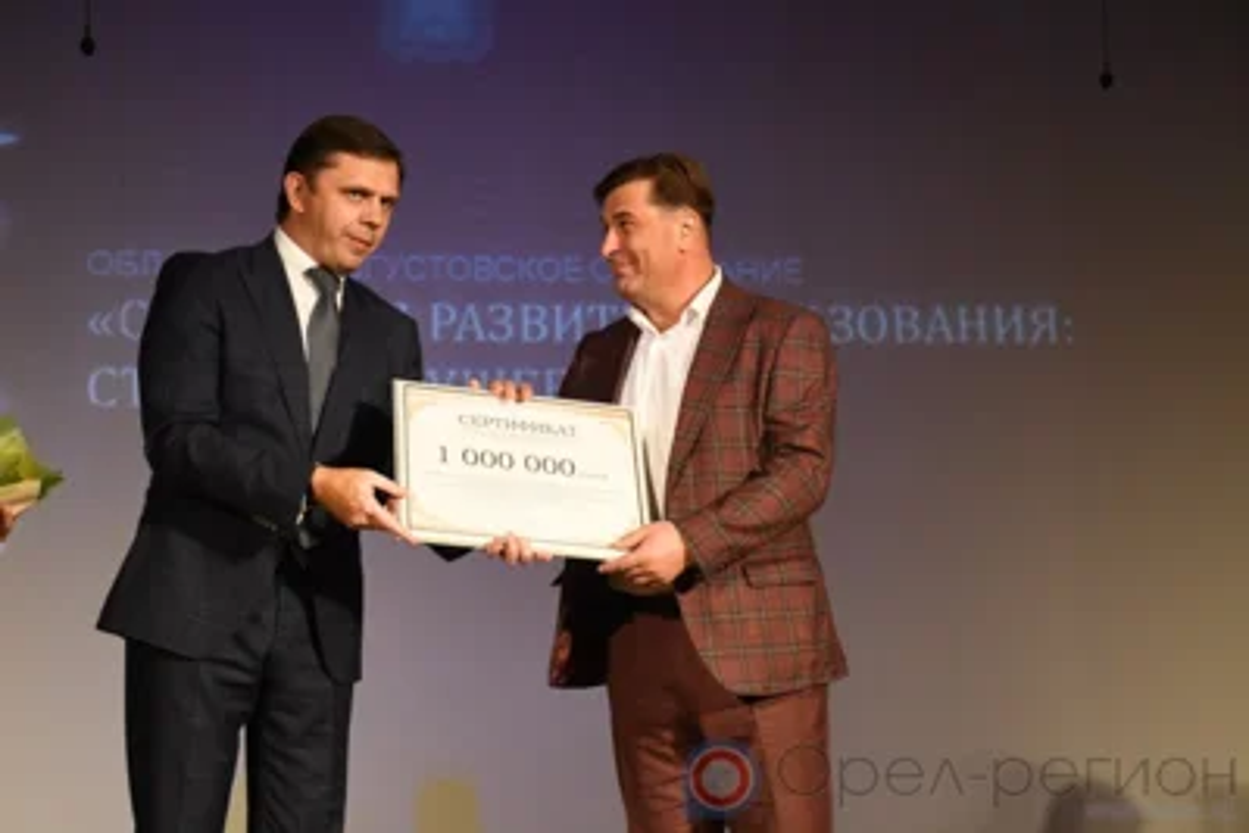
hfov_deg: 28.1
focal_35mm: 72
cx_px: 624
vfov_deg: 18.9
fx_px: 2499
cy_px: 416
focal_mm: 48
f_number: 5.6
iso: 3200
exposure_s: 1/200
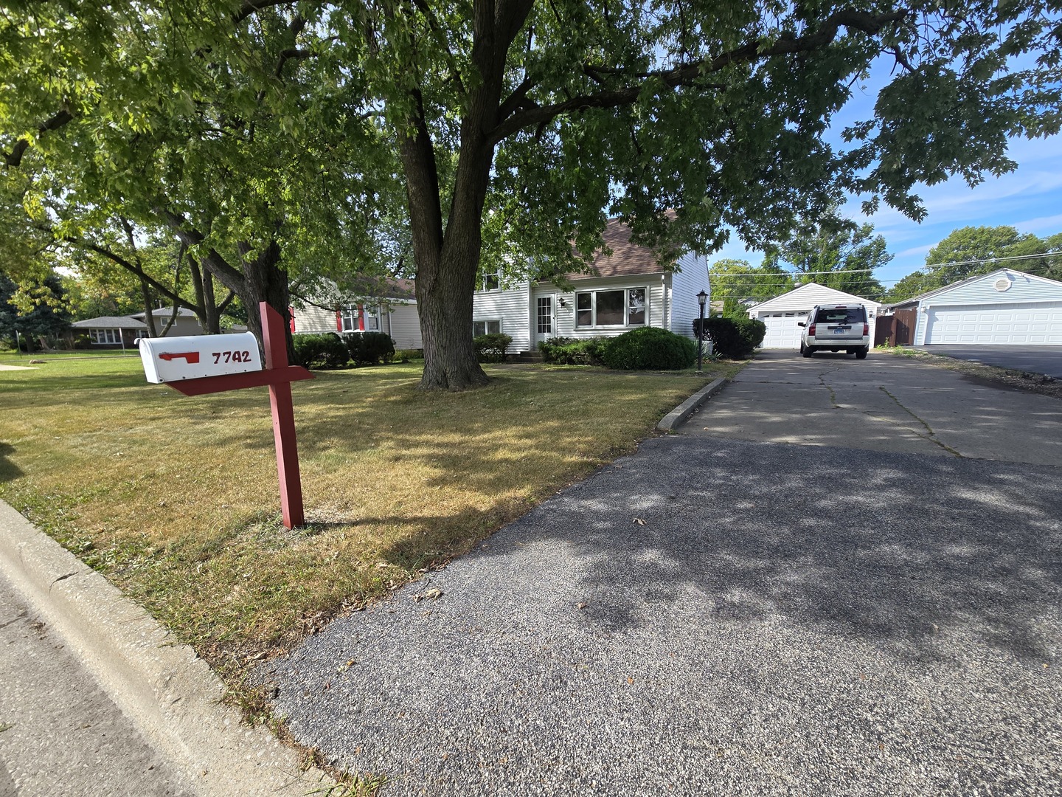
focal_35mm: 13
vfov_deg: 89.9
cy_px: 398
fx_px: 399
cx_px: 531
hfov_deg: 106.2
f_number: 2.2
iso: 50
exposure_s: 1/1084
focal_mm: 2.2
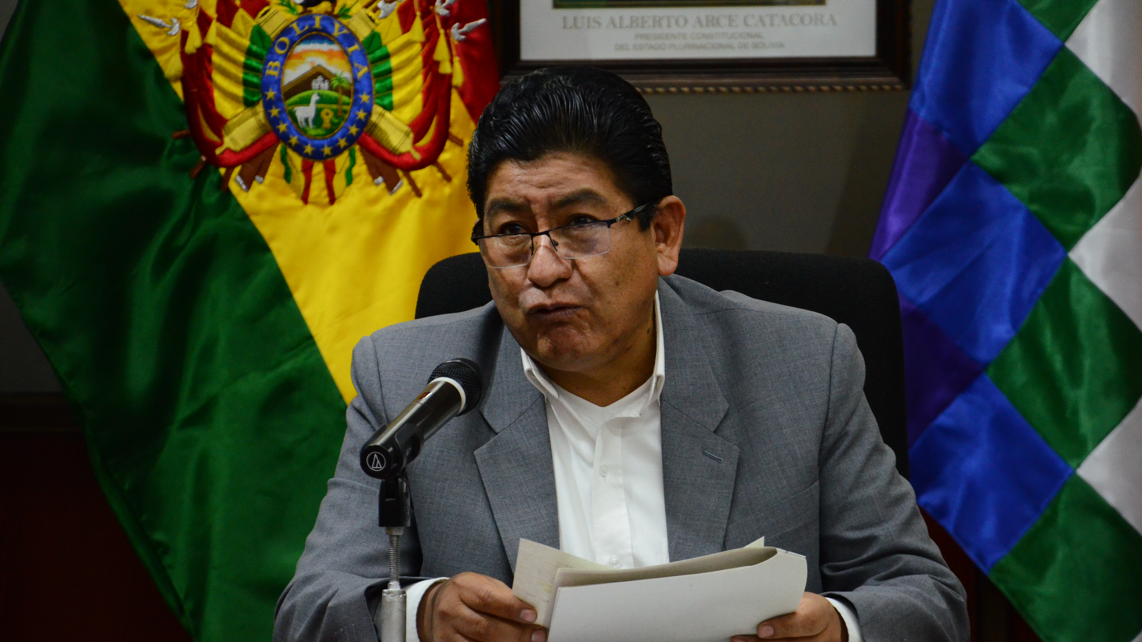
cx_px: 572
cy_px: 290
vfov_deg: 7.3
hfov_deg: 13.0
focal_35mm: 166
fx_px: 5012
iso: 2500
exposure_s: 1/125
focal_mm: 105
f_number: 5.6
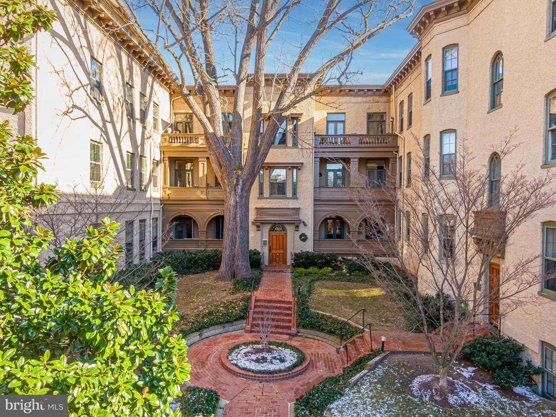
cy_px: 208
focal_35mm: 24
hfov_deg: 71.6
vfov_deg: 56.8
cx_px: 278
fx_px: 385
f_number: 2.8
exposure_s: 1/500
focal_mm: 4.39
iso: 200
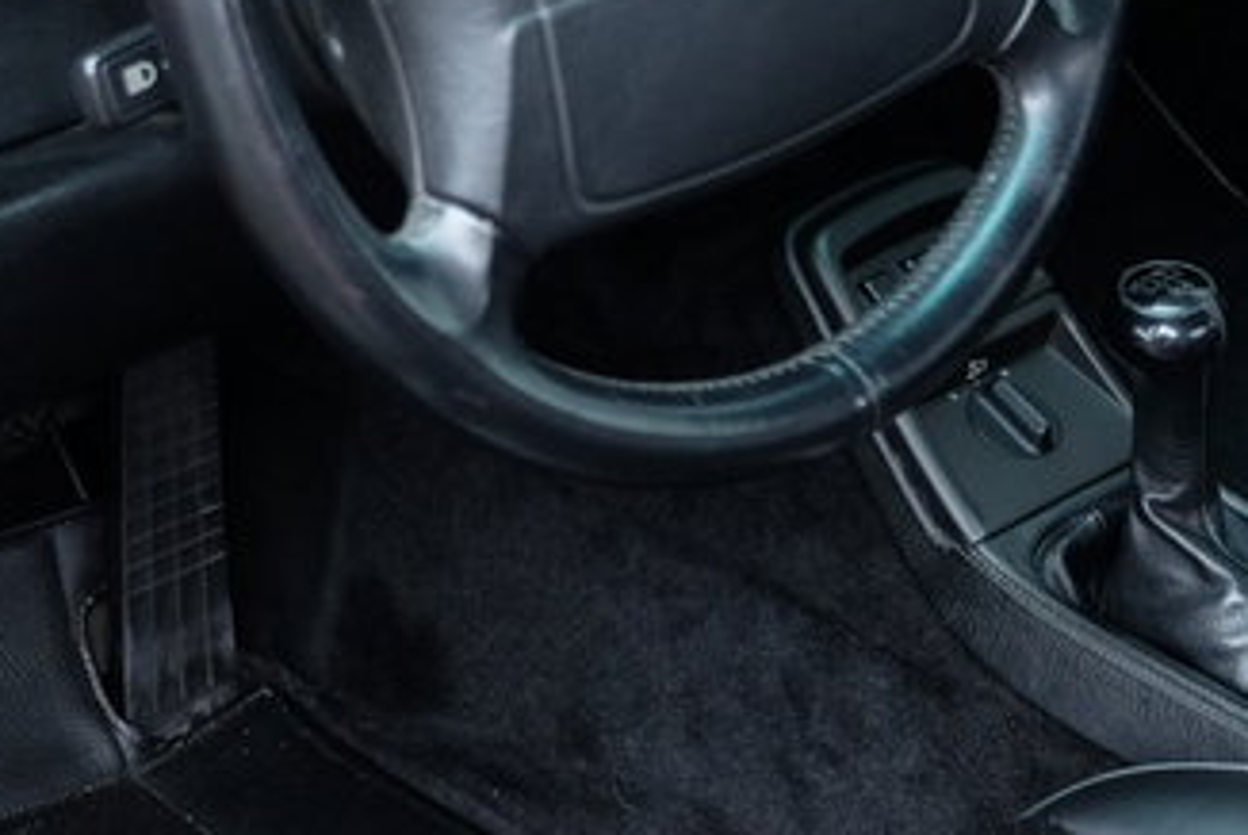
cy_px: 151
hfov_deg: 17.6
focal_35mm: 113
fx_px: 3921
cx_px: 1259
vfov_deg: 12.1
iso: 800
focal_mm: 24.3
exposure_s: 1/25
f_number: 3.2
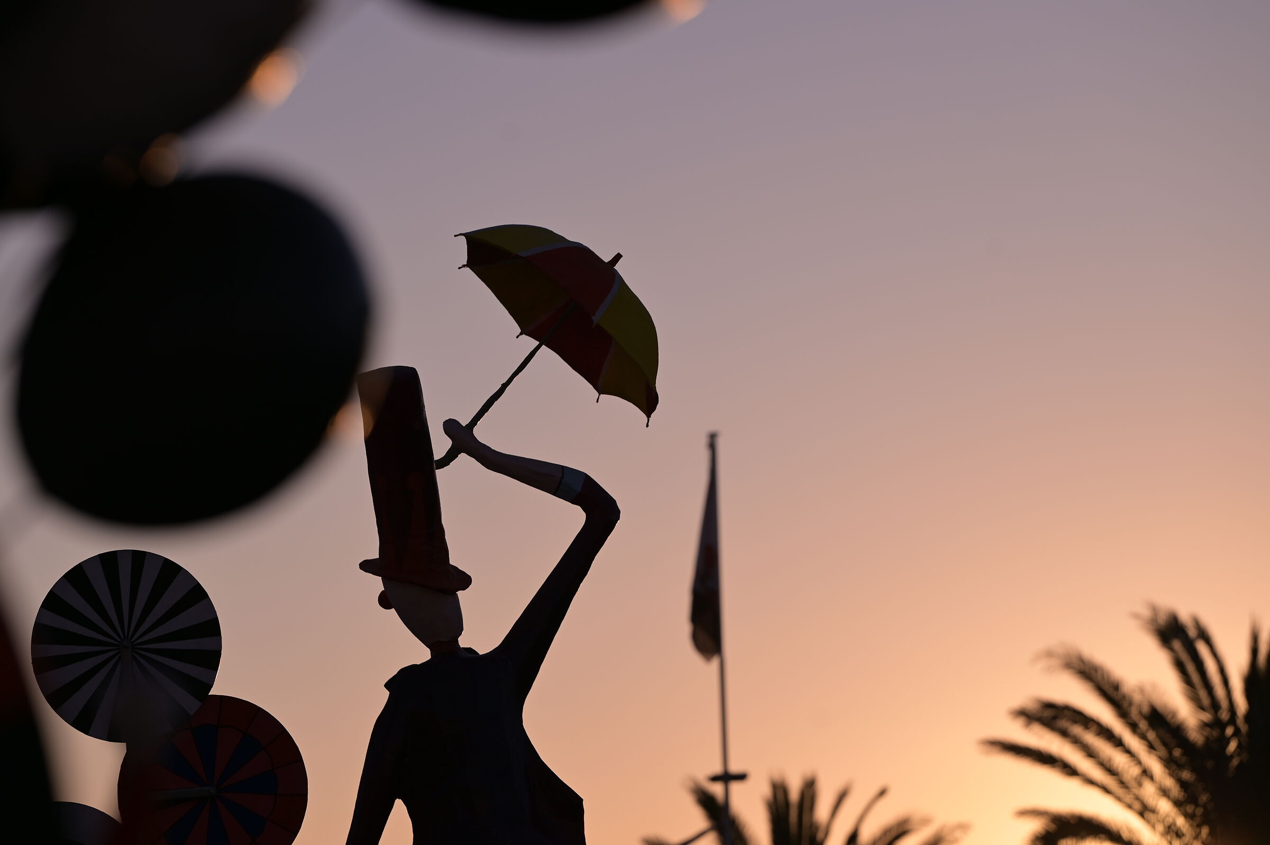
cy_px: 422
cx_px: 635
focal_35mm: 150
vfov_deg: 9.1
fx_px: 5288
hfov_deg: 13.7
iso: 100
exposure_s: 1/1250
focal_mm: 150
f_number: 5
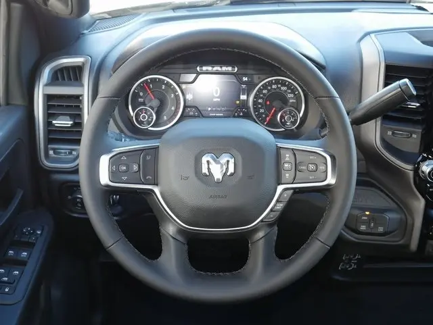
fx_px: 476
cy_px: 162
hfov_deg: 48.9
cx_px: 216
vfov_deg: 37.8
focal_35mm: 38
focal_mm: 19
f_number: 5
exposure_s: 1/60
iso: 640
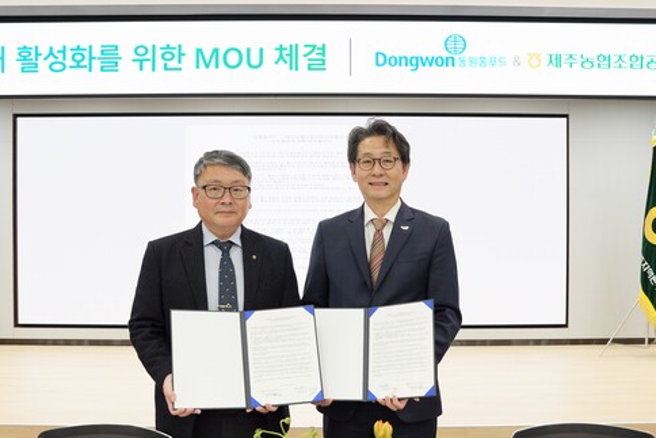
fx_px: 565
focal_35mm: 31
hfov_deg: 59.9
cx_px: 274
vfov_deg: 42.3
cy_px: 245
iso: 100
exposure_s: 1/40
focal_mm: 25
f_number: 5
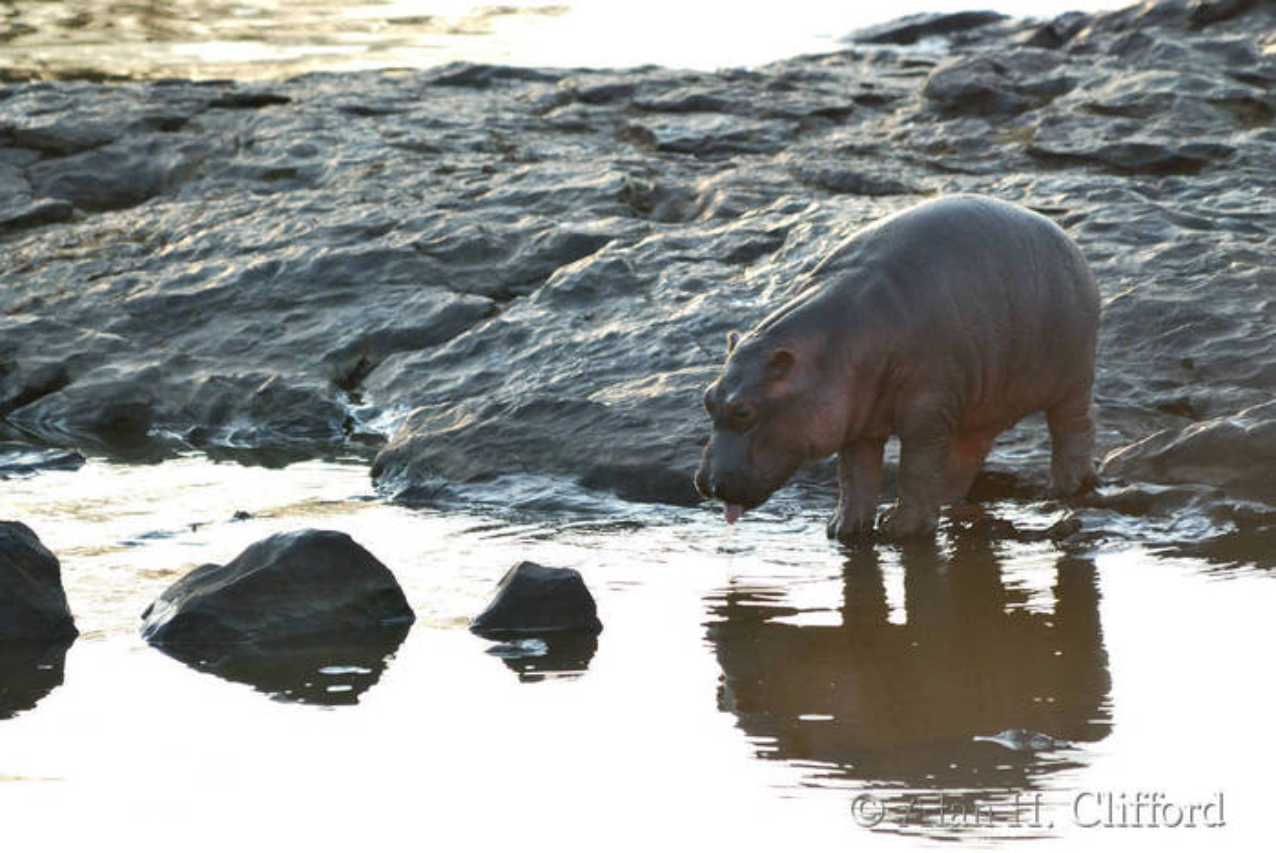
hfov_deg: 3.4
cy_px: 426
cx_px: 638
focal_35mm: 600
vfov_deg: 2.3
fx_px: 21284
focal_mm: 400
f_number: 5.6
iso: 560
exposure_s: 1/400
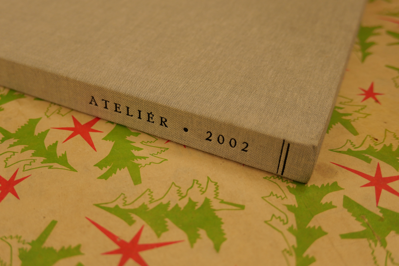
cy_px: 133
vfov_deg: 36.0
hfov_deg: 51.9
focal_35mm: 37
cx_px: 200
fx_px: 410
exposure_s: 1/80
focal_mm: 16.5
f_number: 2.4
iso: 320
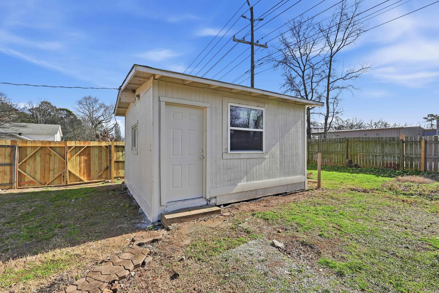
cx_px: 220
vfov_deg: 73.8
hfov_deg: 96.7
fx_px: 195
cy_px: 146
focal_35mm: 16
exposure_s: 1/1250
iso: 250
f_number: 9
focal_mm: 16
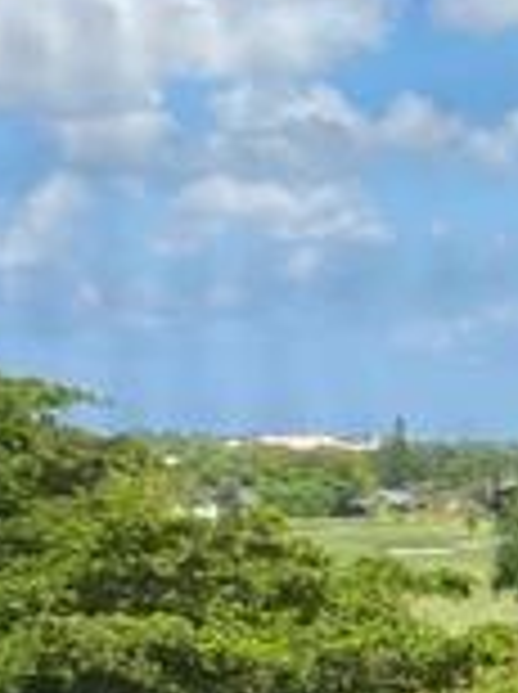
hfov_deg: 10.4
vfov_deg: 14.4
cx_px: 1081
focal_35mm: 130
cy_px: 954
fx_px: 2601
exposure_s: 1/1464
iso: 32
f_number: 1.8
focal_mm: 4.25
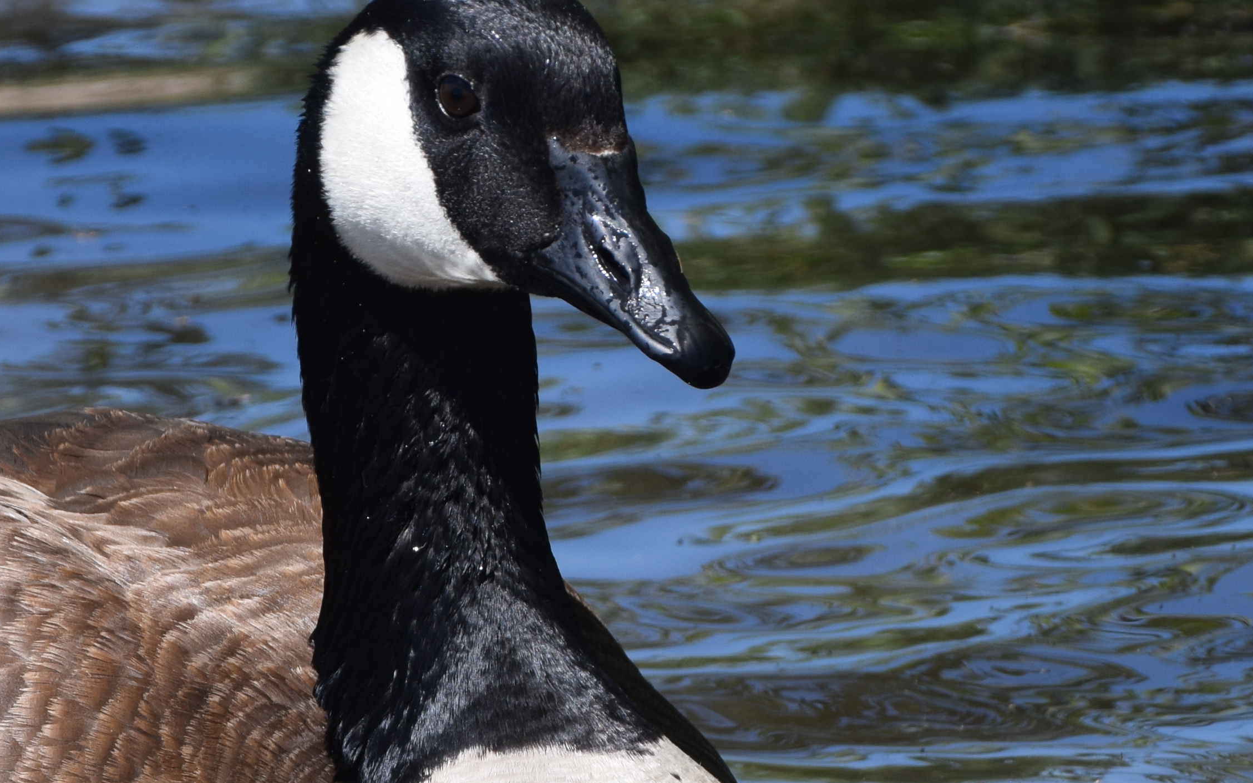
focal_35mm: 406
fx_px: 13865
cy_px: 599
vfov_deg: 3.2
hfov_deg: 5.2
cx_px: 373
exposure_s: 1/320
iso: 200
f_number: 9
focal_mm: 100
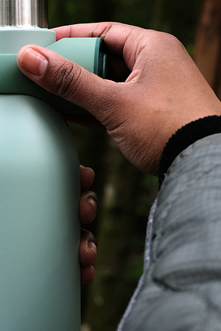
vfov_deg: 19.4
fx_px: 967
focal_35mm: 105
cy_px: 192
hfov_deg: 13.0
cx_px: 46
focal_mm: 35
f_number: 5
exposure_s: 1/250
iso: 250
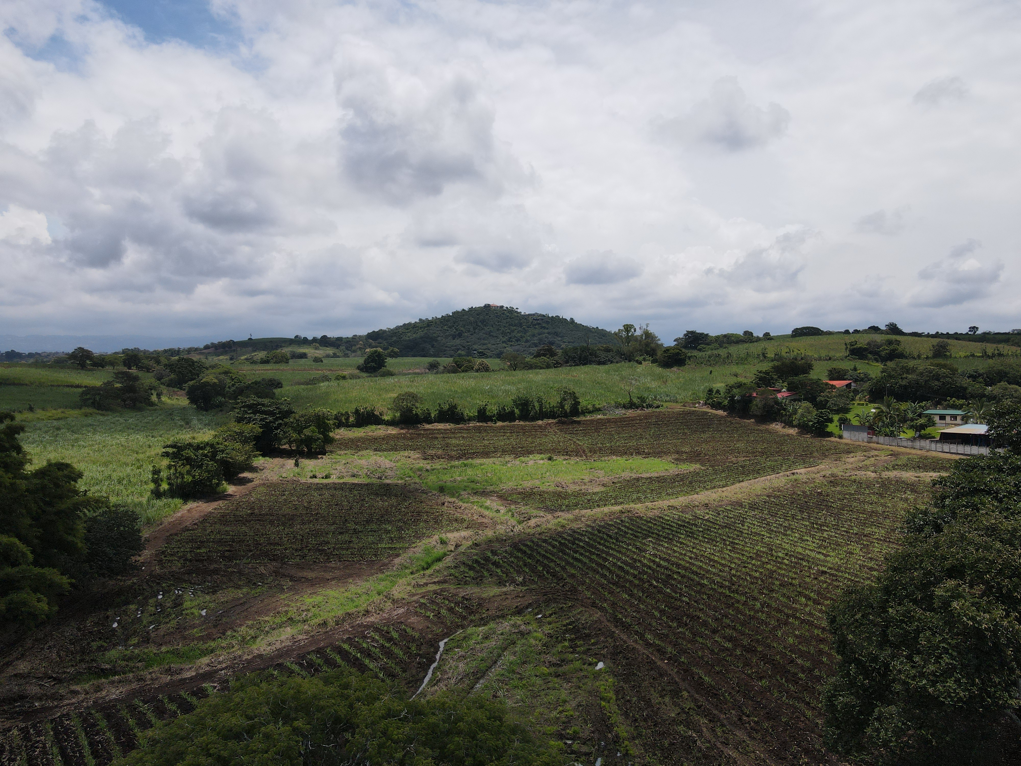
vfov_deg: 56.8
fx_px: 708
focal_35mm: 24
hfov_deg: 71.6
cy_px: 383
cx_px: 510
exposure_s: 1/1500
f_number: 2.8
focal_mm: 4.5
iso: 100
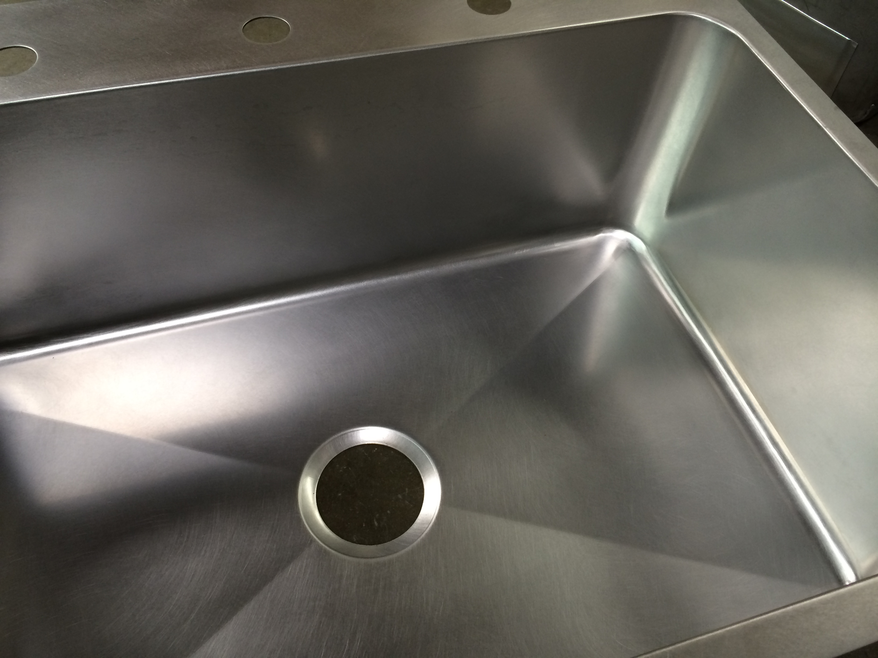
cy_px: 329
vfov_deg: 46.8
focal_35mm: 30
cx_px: 439
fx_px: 761
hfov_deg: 60.0
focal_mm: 4.12
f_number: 2.2
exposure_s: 1/30
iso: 80
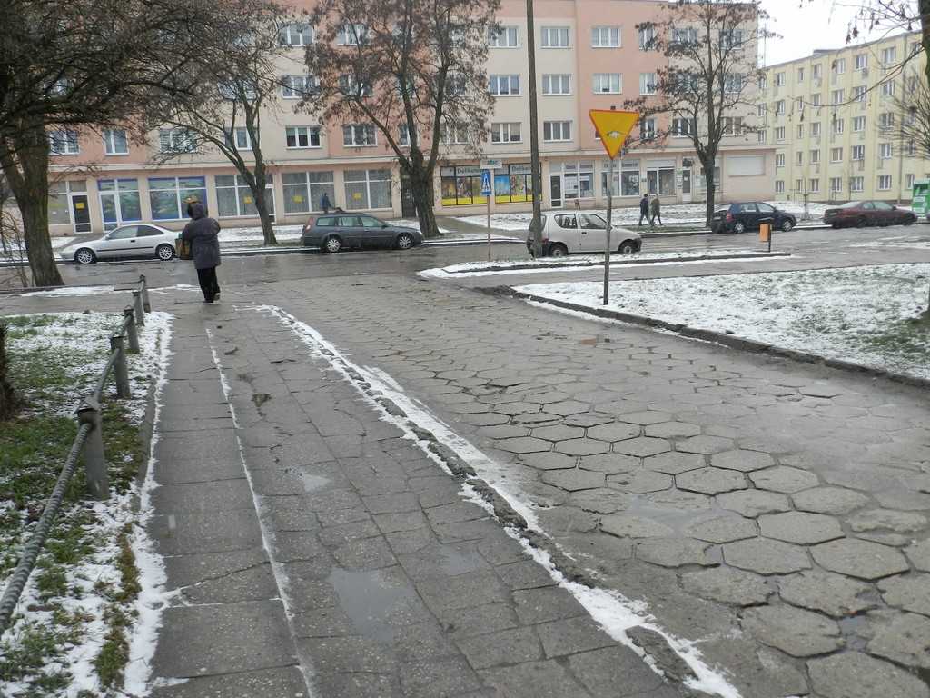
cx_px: 465
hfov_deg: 56.8
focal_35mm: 32
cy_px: 349
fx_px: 860
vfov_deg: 44.2
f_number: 3.7
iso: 160
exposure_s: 1/100
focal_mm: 5.6
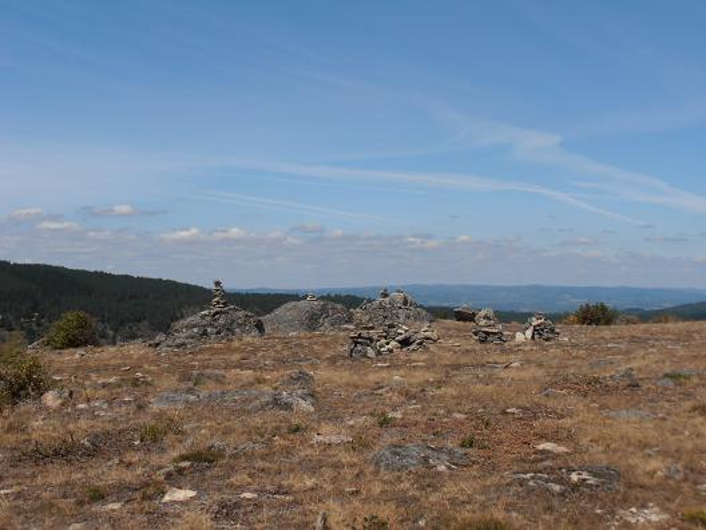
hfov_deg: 33.8
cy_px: 265
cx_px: 353
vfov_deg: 25.7
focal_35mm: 57
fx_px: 1163
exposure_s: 1/1250
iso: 80
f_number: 4.5
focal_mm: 10.04
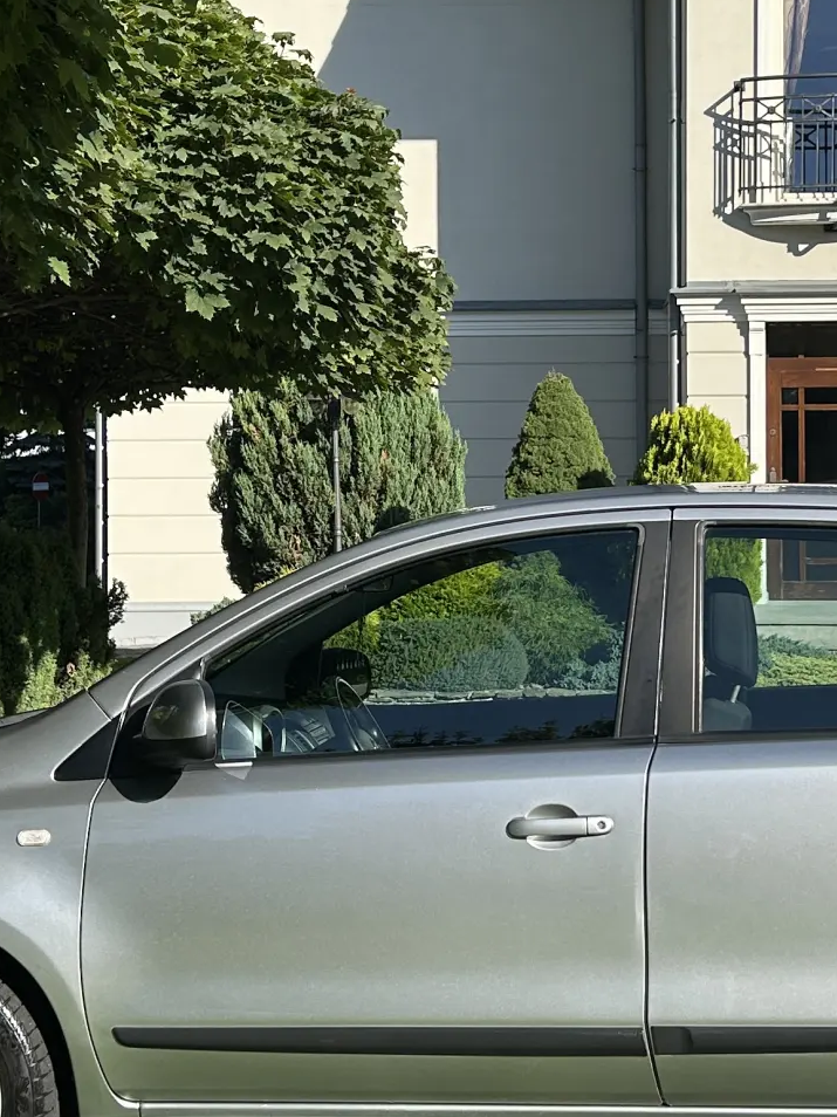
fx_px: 2193
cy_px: 420
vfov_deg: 28.5
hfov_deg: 21.6
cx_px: 530
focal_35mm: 68
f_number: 1.5
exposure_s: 1/3831
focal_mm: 5.7
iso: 50
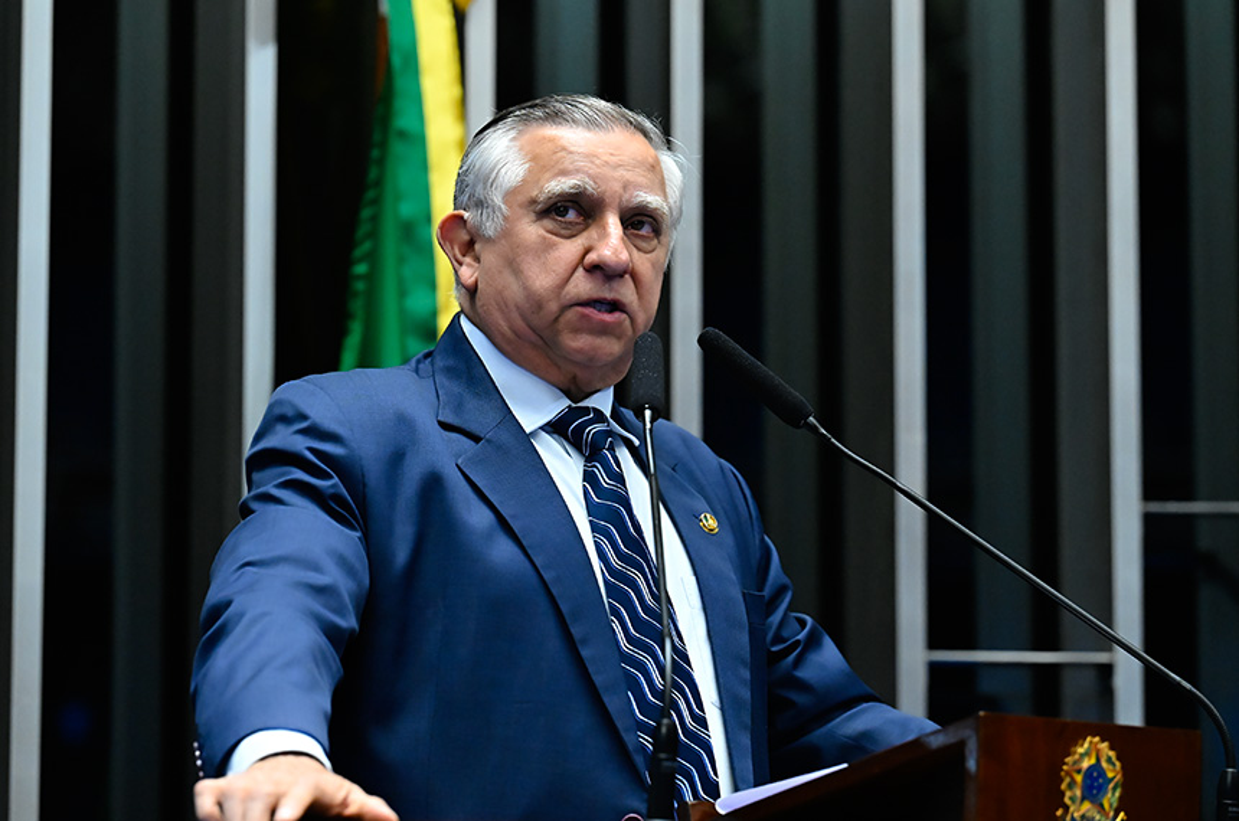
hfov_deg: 13.7
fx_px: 5153
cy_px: 410
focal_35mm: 150
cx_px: 620
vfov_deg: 9.1
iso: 6400
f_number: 4.5
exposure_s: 1/160
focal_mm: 150
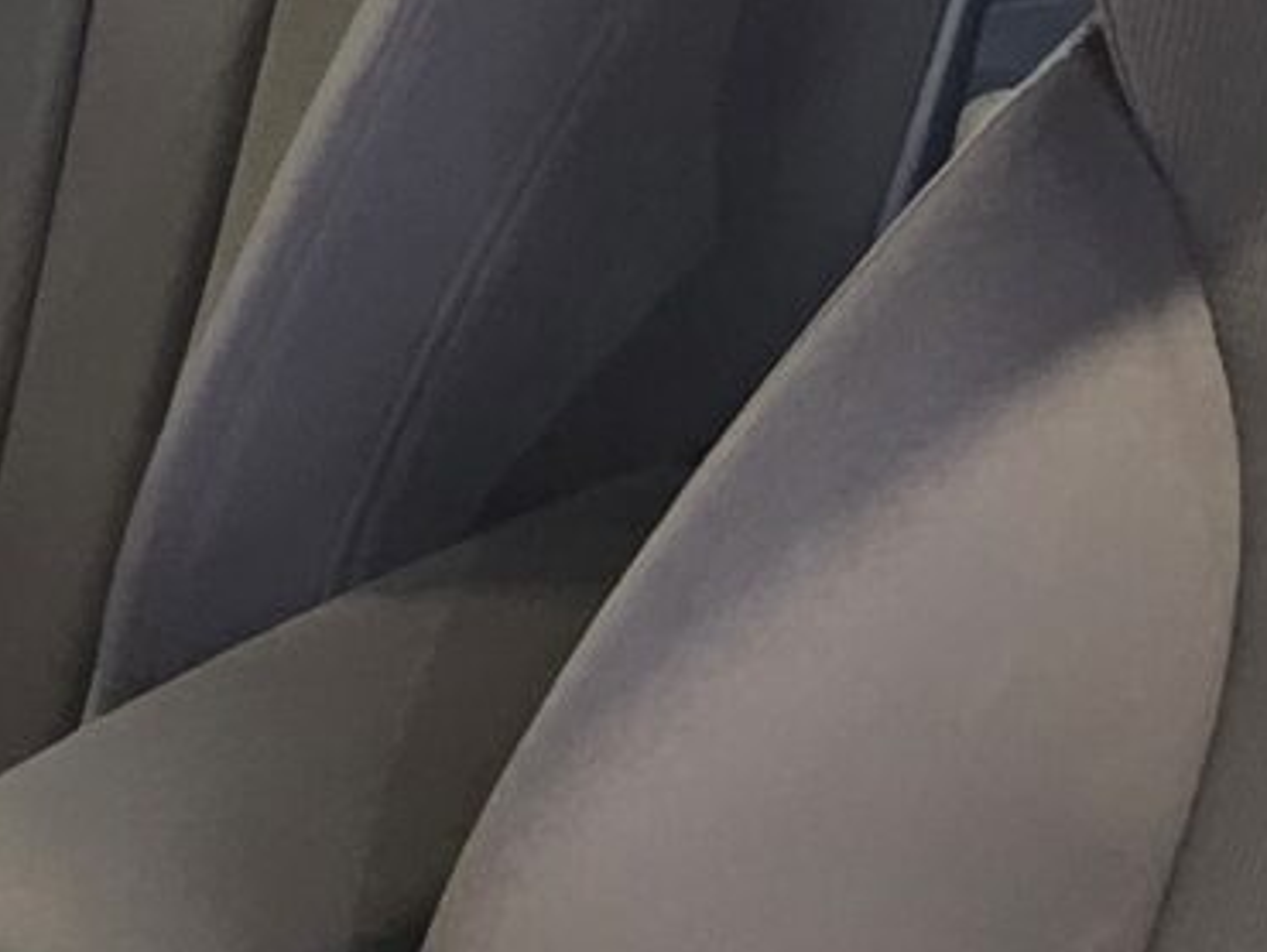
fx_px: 5823
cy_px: 1120
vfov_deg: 9.2
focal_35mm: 159
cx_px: 161
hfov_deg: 12.3
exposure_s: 1/24
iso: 1250
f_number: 1.7
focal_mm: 6.3
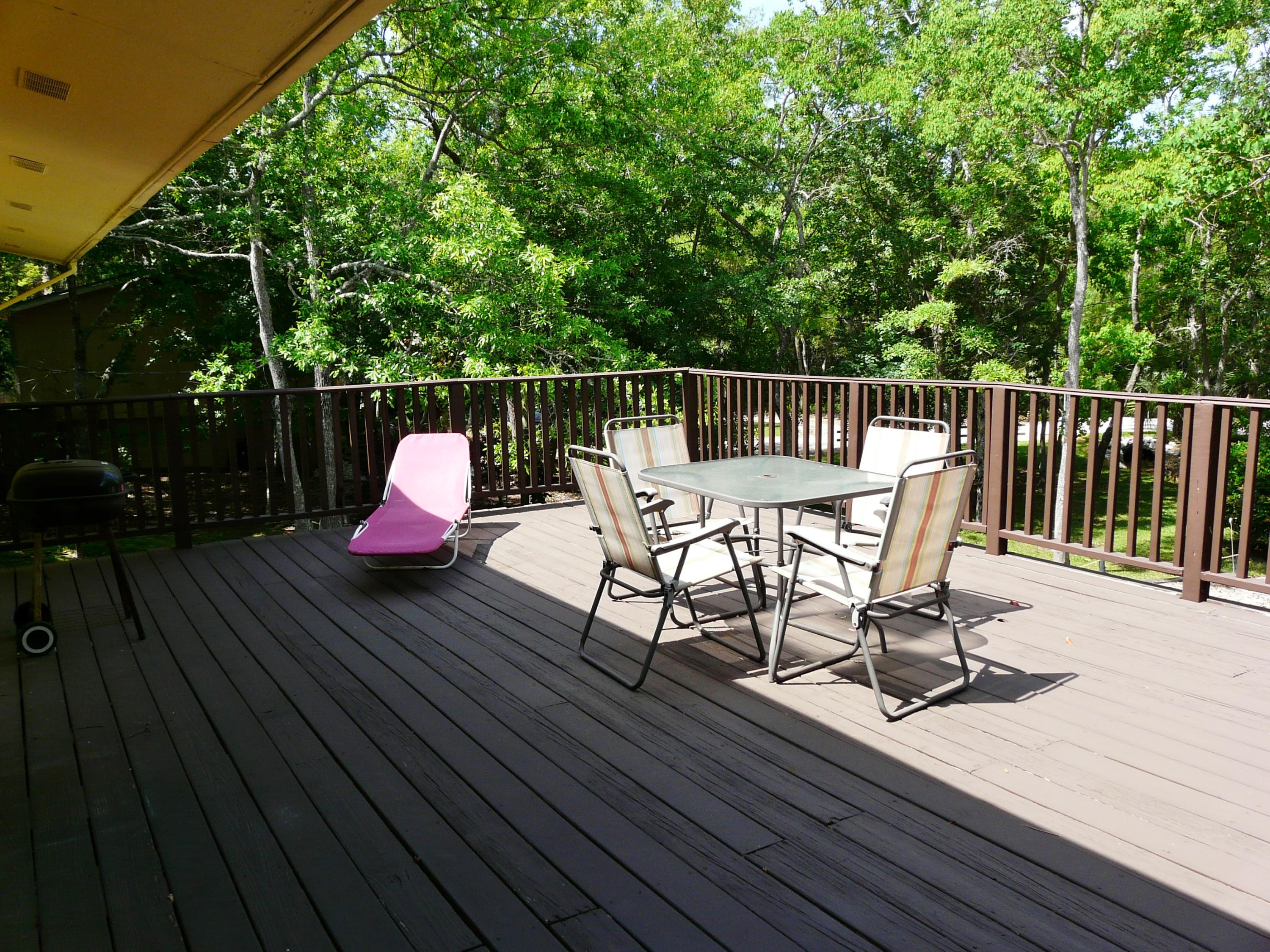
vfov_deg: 49.7
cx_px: 635
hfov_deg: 63.4
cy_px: 476
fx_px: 1027
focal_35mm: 28
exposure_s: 1/250
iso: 100
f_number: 4
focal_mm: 4.6
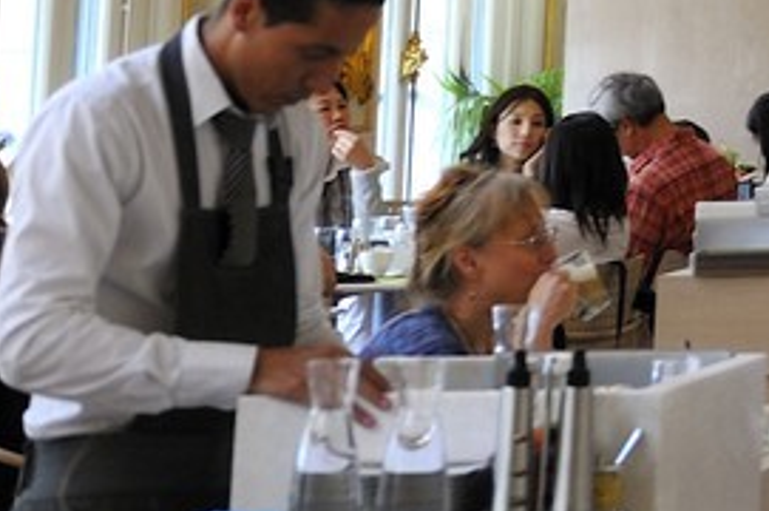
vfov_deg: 5.5
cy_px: -832
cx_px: 2020
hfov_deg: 7.9
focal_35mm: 236
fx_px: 5035
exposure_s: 1/40
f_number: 4
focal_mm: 40
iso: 200
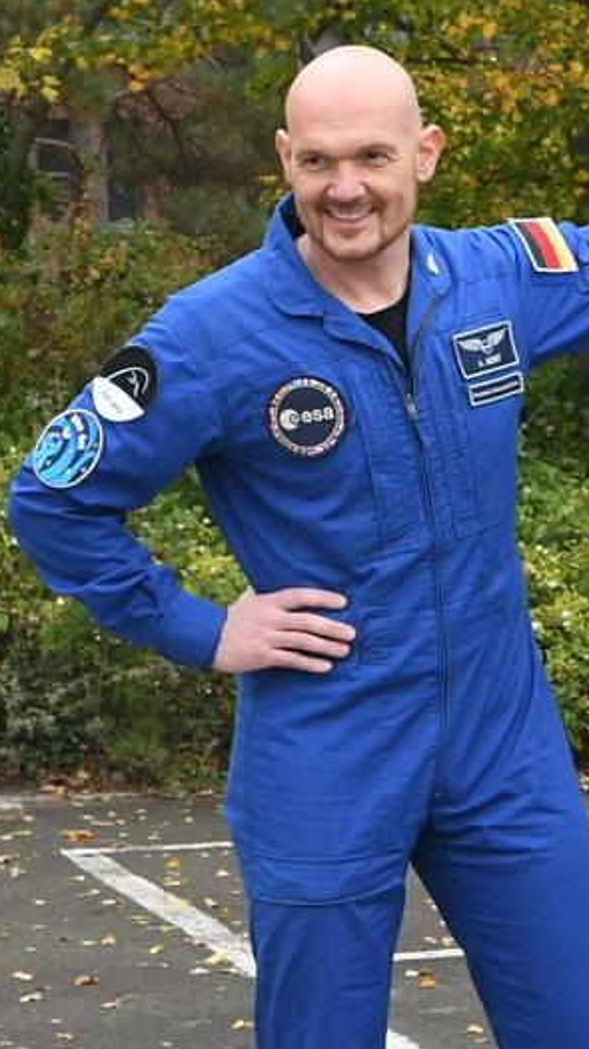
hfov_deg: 8.4
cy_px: 537
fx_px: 3835
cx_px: 1074
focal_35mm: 138
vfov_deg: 15.6
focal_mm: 24
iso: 1250
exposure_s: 1/200
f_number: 7.1
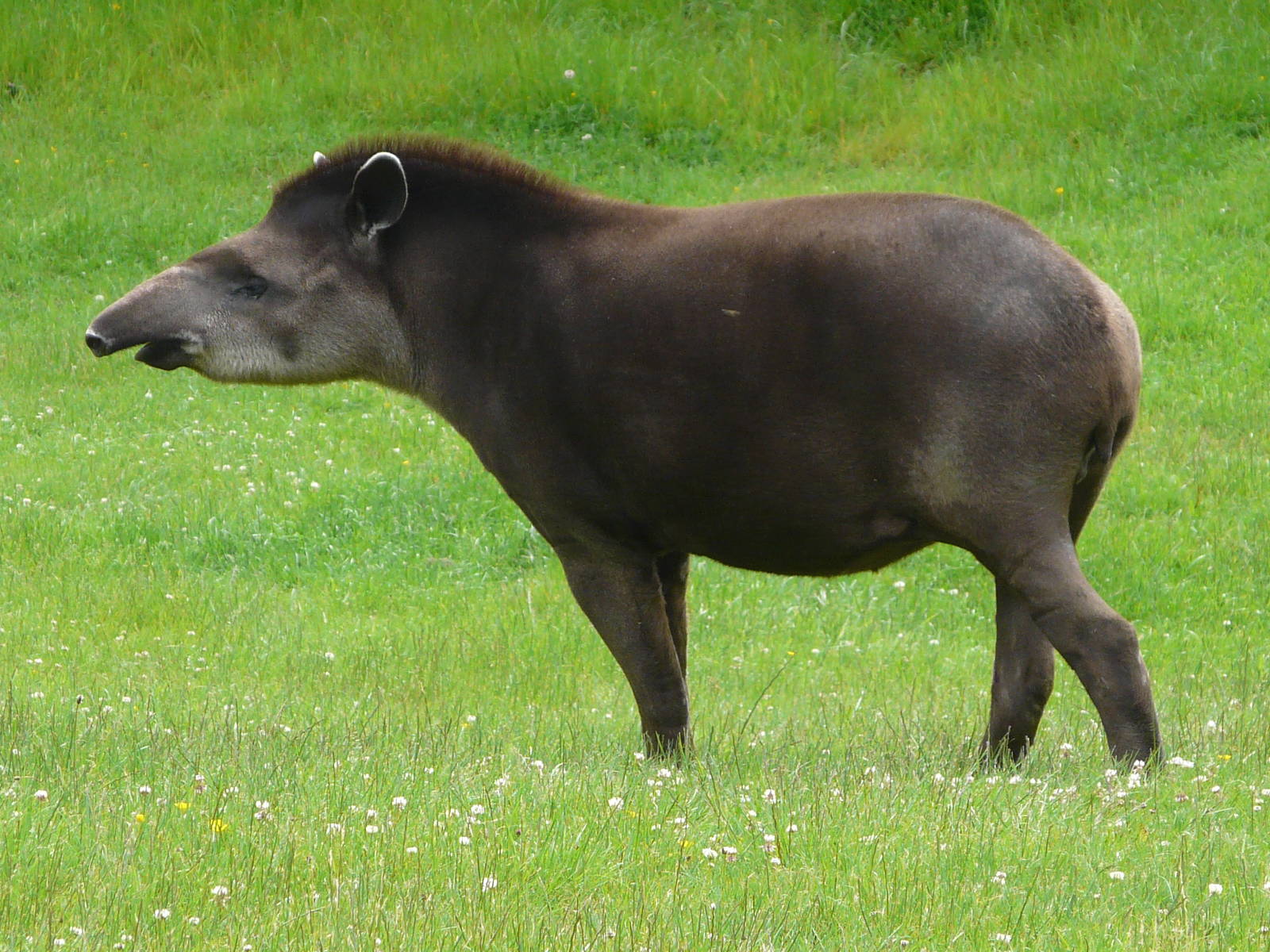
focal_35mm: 341
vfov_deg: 4.4
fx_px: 12511
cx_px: 635
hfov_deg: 5.8
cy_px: 476
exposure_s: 1/250
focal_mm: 35.2
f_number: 4
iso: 100
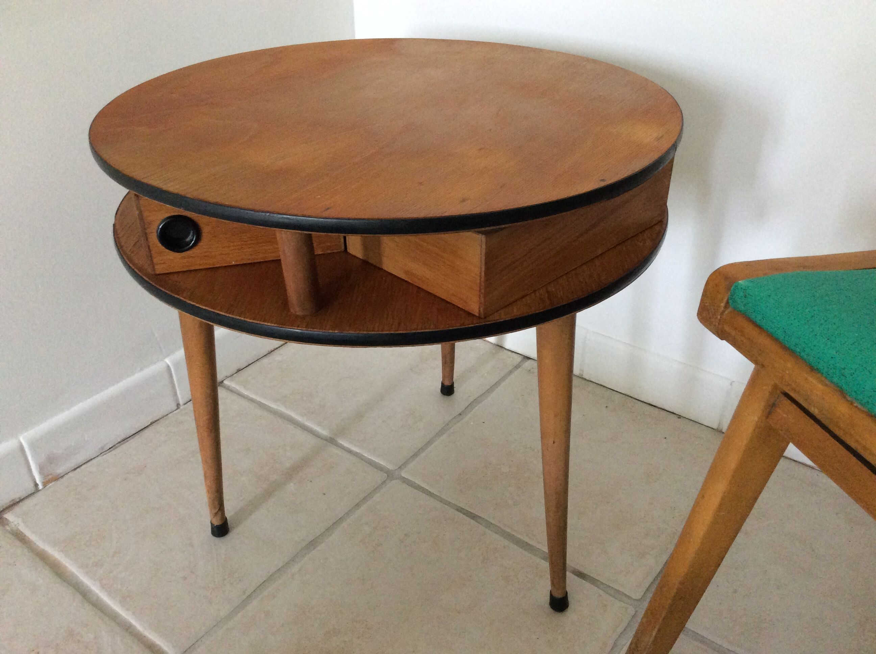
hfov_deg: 56.9
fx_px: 809
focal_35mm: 32
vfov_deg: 44.1
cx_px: 438
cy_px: 327
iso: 200
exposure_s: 1/25
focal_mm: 3.3
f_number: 2.4
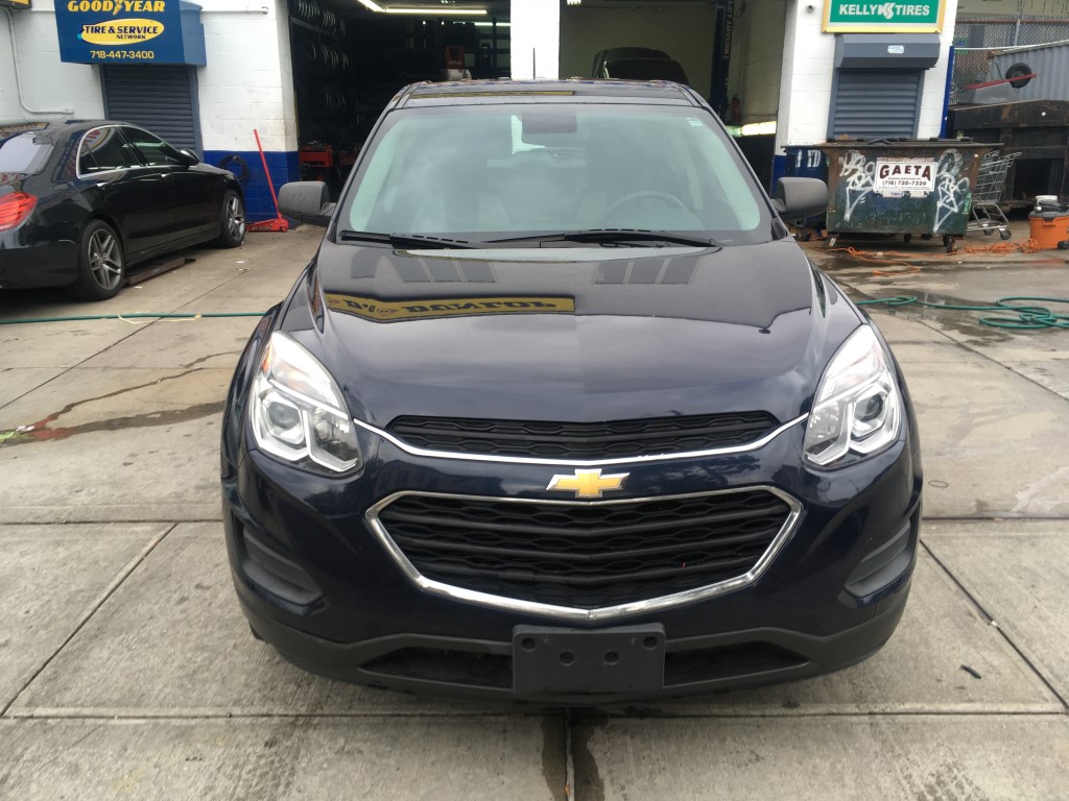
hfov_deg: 61.7
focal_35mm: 29
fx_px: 896
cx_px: 534
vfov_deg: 48.2
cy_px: 400
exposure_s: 1/120
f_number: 2.2
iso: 32
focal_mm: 4.15
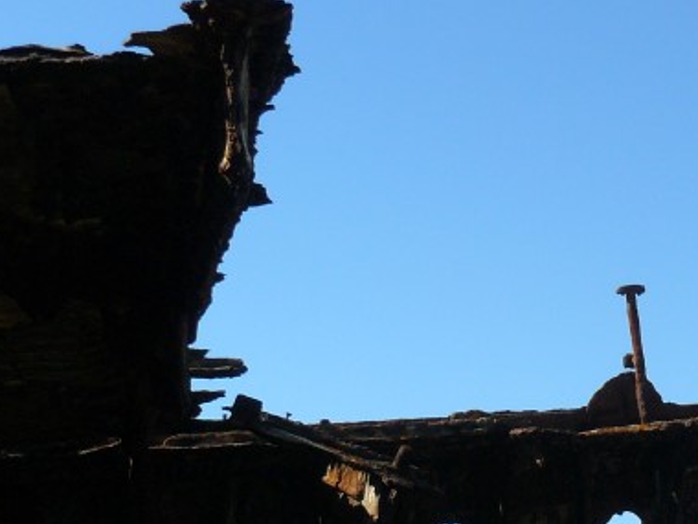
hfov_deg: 19.4
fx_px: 1956
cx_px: 753
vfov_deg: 14.9
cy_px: 557
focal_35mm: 97
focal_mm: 6
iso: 100
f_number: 5.6
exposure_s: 1/320
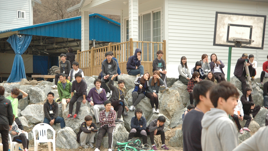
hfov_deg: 26.8
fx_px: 561
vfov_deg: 15.3
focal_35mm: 79
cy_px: 83
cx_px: 134
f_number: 3.2
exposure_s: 1/4000
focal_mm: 50
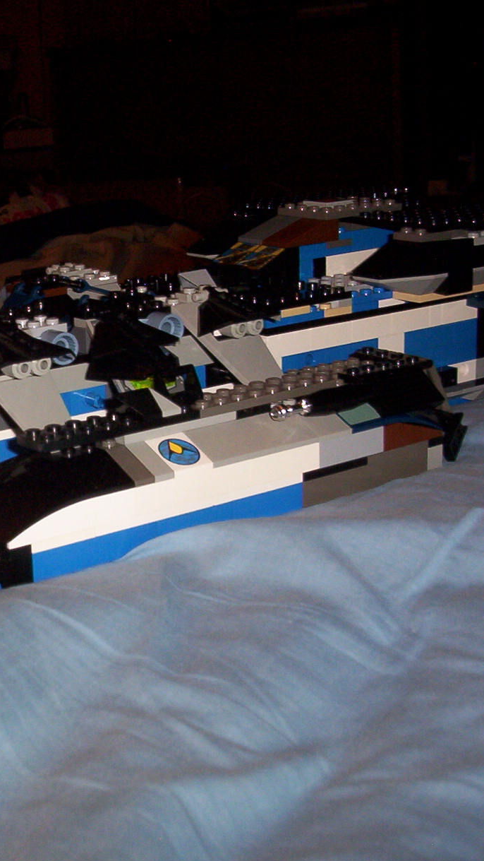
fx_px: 1300
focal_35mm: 57
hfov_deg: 20.2
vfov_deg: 36.6
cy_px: 429
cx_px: -37
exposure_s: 1/30
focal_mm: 6
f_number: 4.5
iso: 140
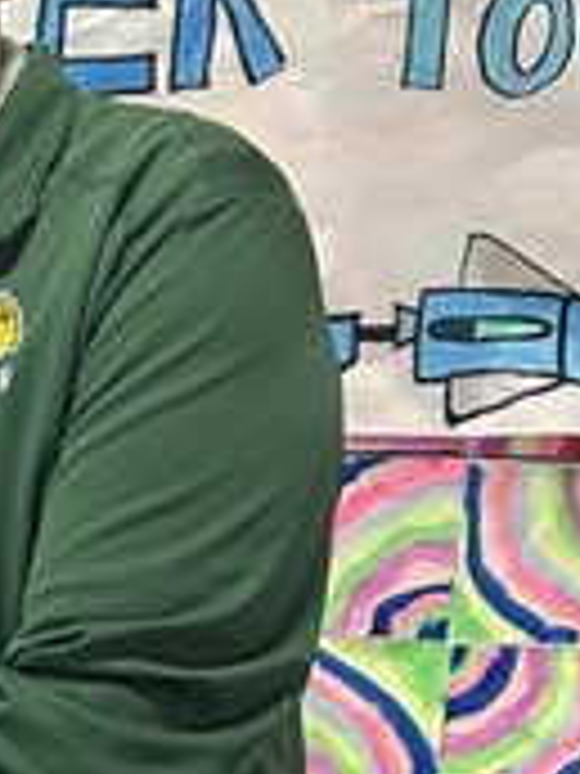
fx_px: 3463
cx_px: -701
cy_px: 1098
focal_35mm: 155
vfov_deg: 12.2
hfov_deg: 8.9
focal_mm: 5.7
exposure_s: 1/120
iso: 100
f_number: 1.5
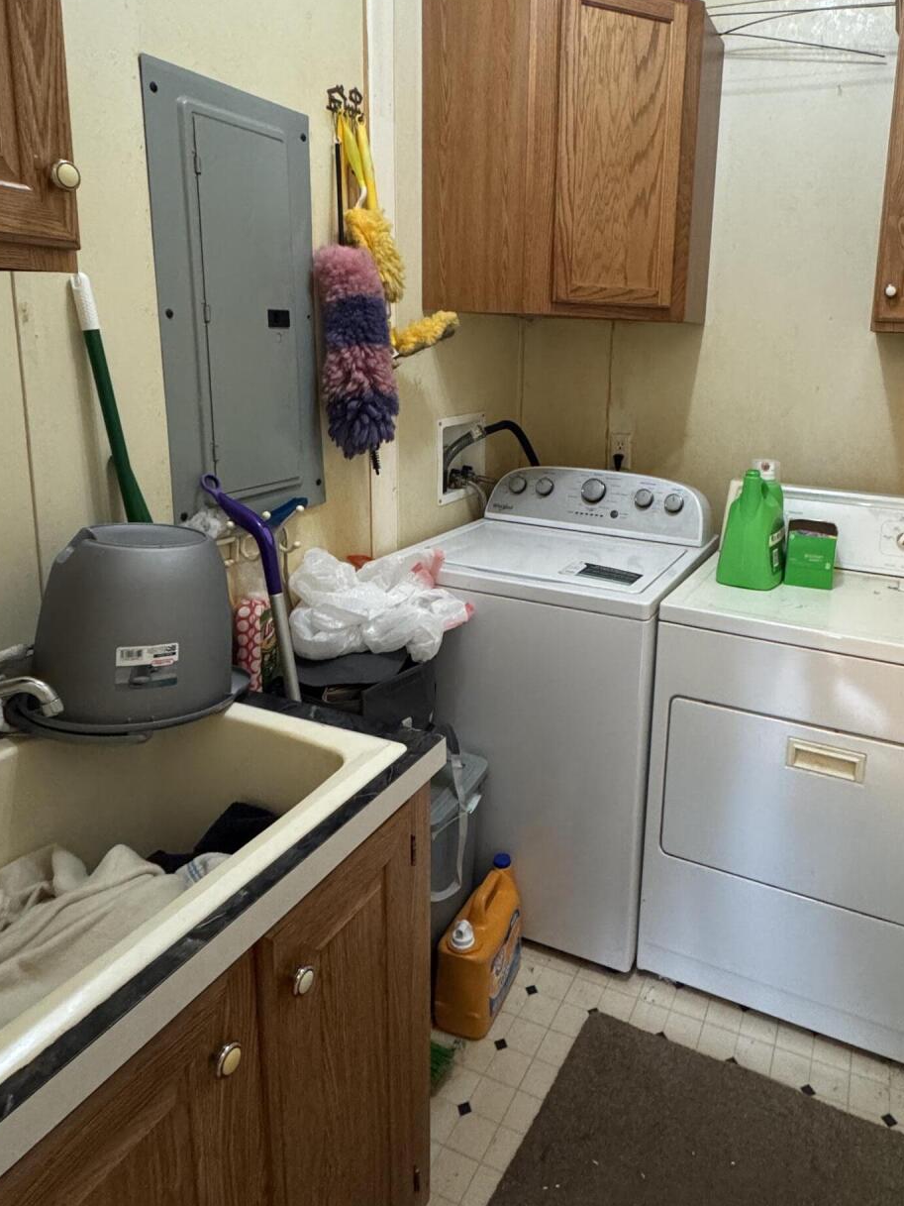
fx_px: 801
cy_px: 486
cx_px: 571
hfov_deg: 58.1
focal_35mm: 23
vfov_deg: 73.2
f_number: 2.2
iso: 640
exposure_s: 1/60
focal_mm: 2.22
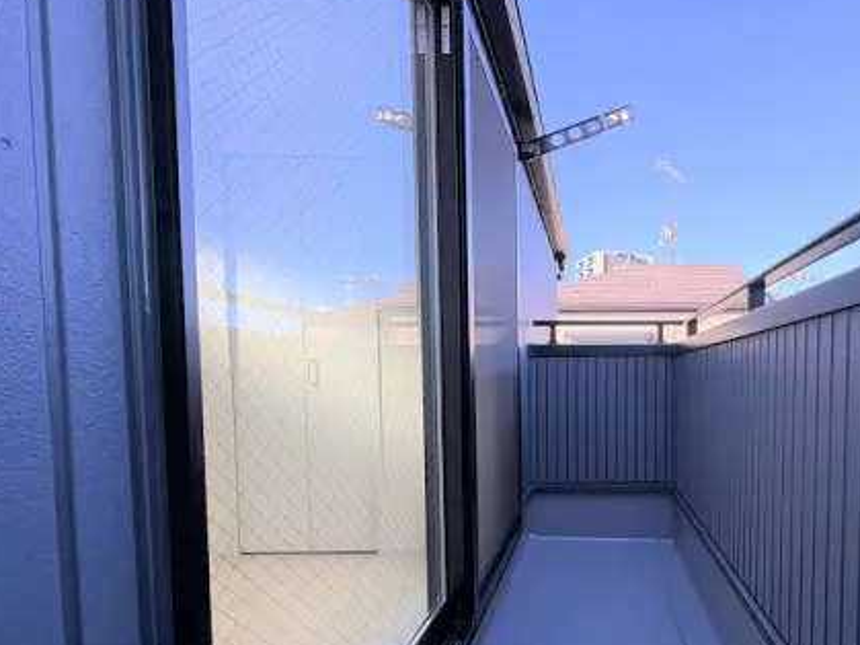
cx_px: 603
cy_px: 396
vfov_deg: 65.1
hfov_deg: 77.9
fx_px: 497
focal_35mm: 20
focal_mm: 2.22
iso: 40
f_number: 2.2
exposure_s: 1/252
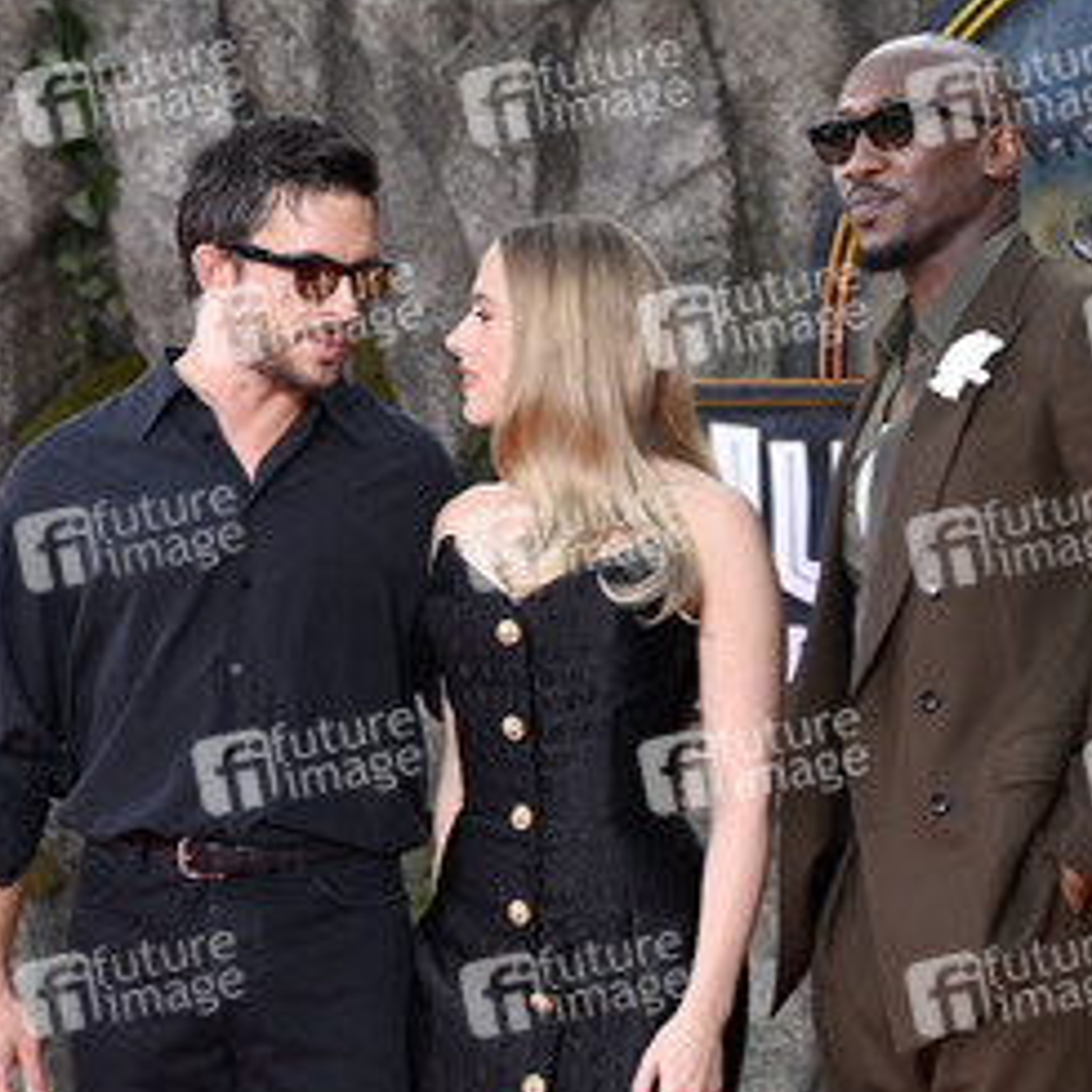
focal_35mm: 266
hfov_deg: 6.6
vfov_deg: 6.6
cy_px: 651
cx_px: 635
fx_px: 9494
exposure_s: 1/200
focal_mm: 170
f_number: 8
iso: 640
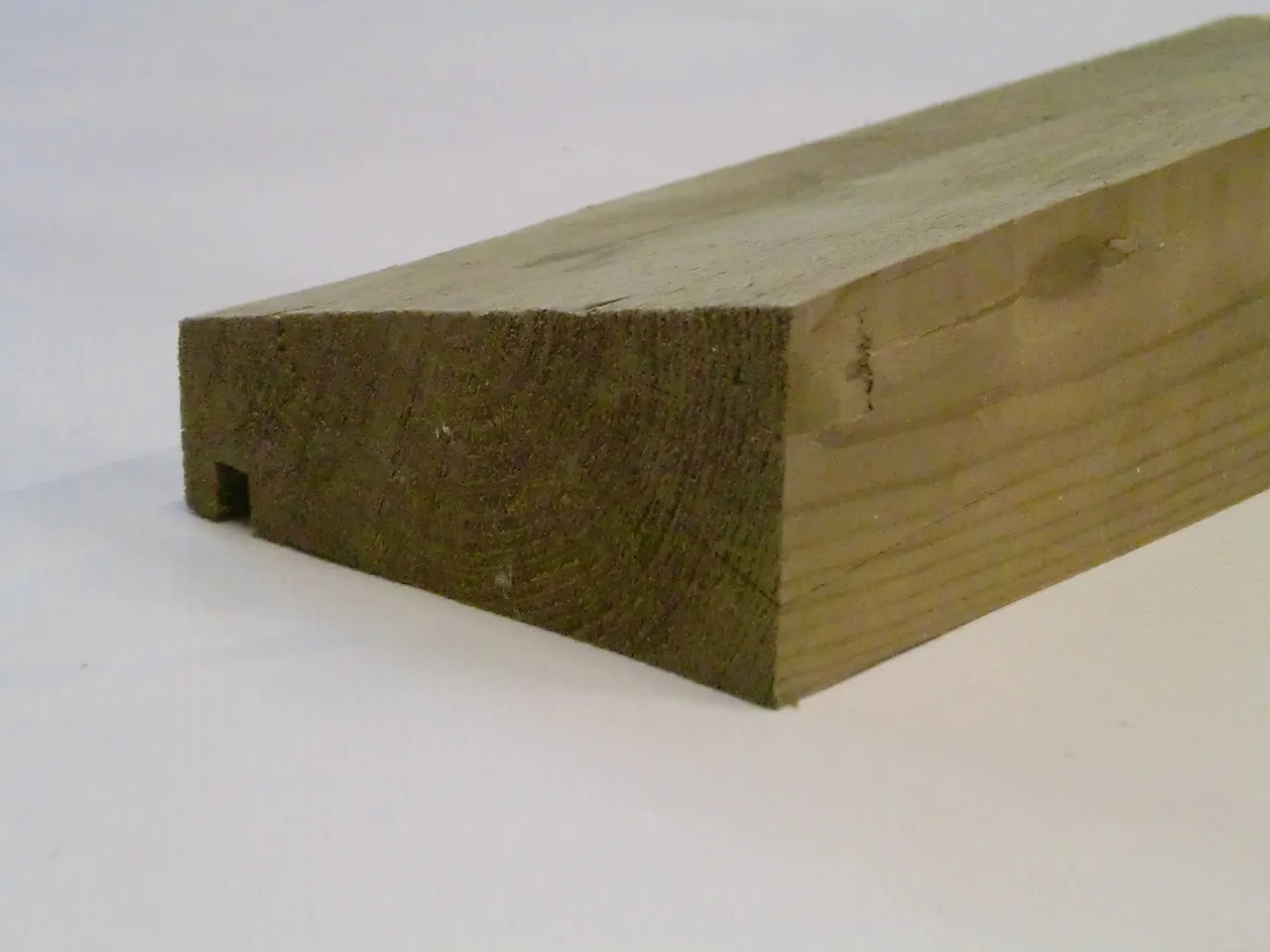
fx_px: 3375
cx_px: 635
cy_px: 476
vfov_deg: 16.1
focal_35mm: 92
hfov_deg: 21.3
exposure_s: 1/100
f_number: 5.4
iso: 1250
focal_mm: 16.51
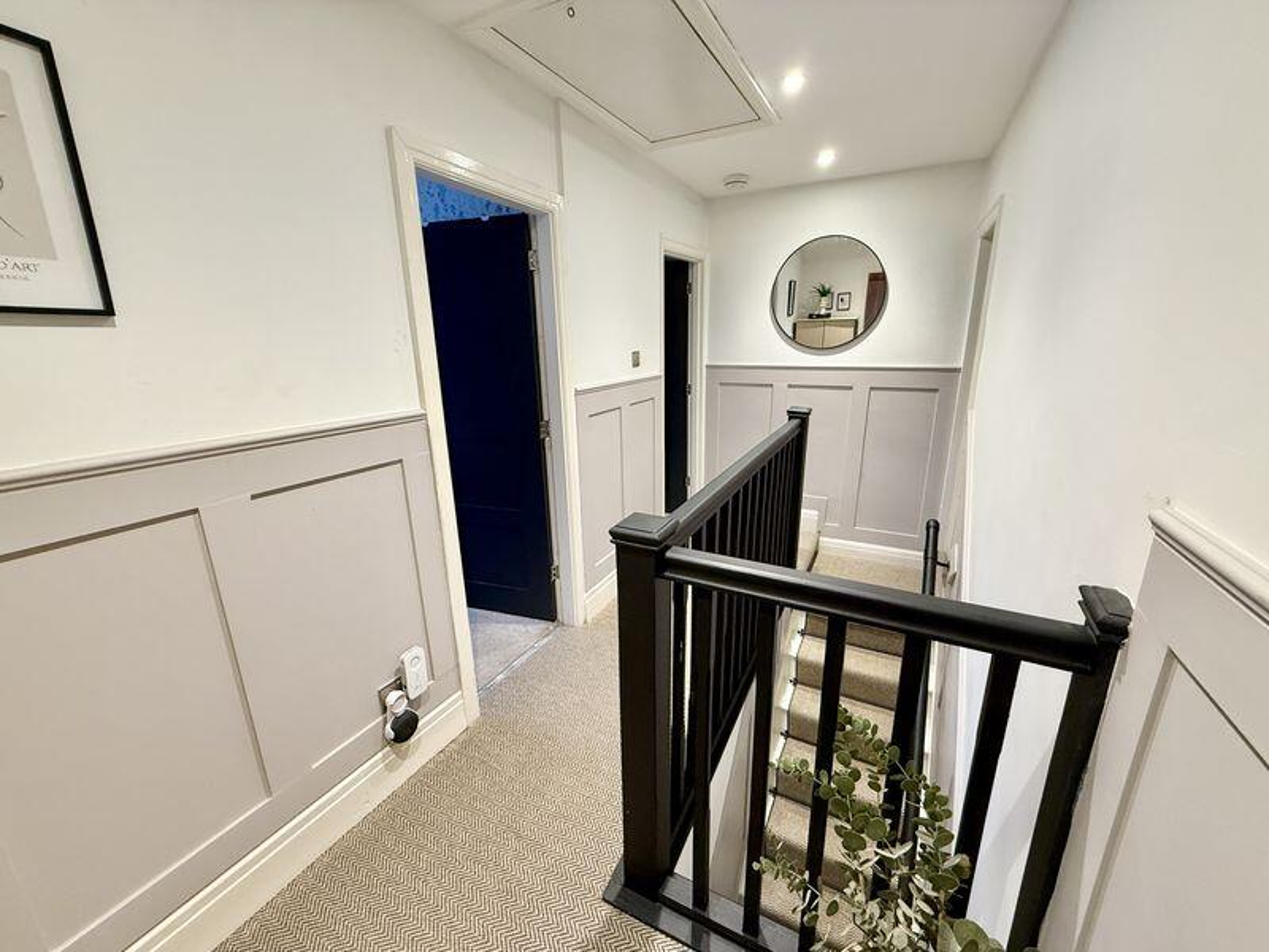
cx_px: 634
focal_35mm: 14
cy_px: 476
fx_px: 513
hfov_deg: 102.1
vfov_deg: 85.7
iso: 320
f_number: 2.2
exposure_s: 1/50
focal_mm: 2.22
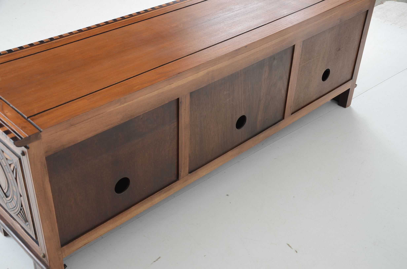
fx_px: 508
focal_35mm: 45
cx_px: 204
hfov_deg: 43.7
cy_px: 134
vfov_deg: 29.7
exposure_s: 1/80
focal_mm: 30
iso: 160
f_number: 6.3
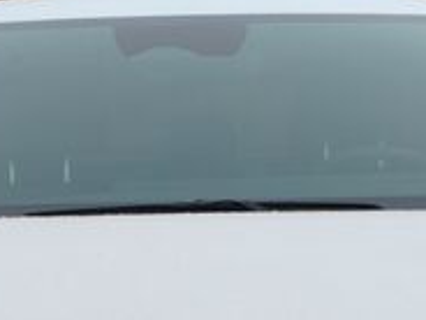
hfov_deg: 9.2
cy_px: 355
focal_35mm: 216
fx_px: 2658
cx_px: 190
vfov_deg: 6.8
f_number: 1.9
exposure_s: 1/330
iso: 100
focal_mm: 5.52
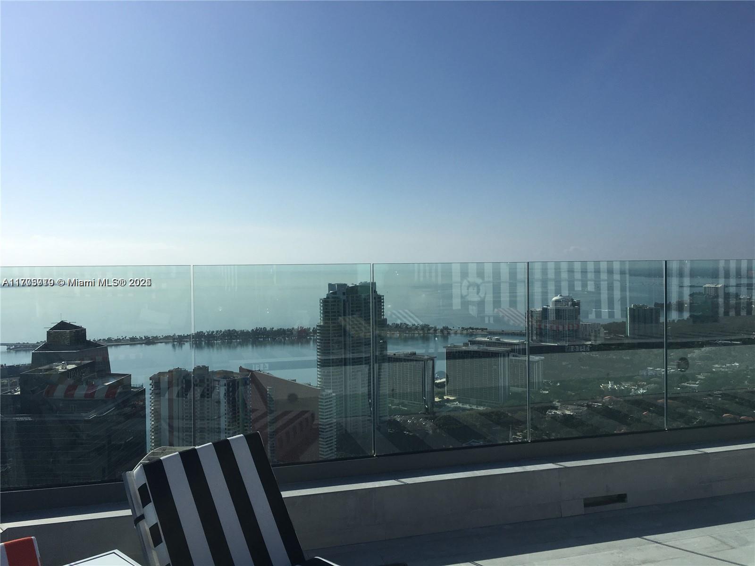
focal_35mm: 29
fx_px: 633
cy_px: 283
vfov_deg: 48.2
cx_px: 378
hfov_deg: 61.7
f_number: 2.2
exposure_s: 1/5128
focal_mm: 4.15
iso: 25
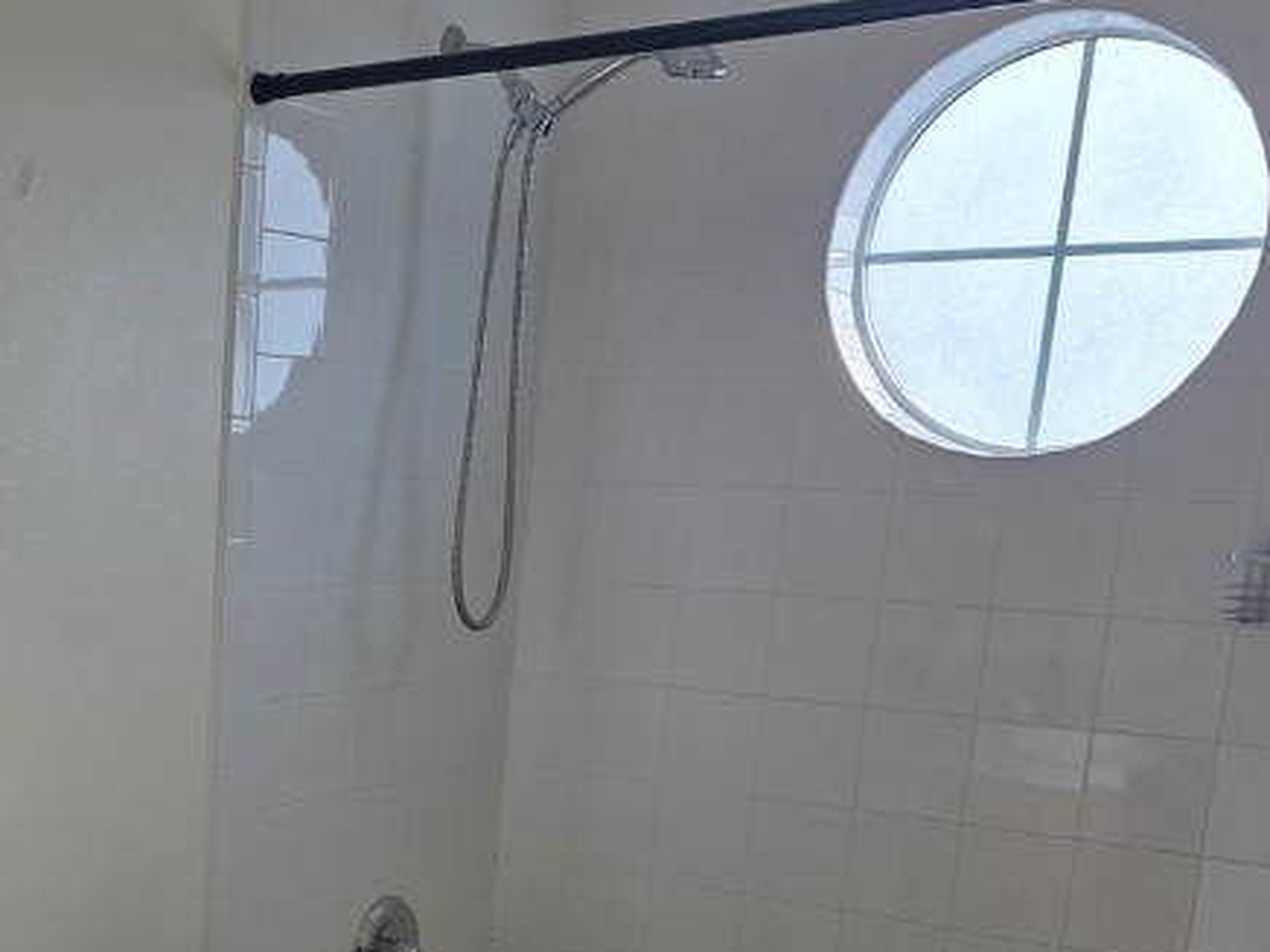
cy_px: 923
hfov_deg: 33.6
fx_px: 1981
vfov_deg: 25.8
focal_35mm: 54
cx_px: 117
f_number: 1.7
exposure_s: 1/2151
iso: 80
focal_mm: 6.3
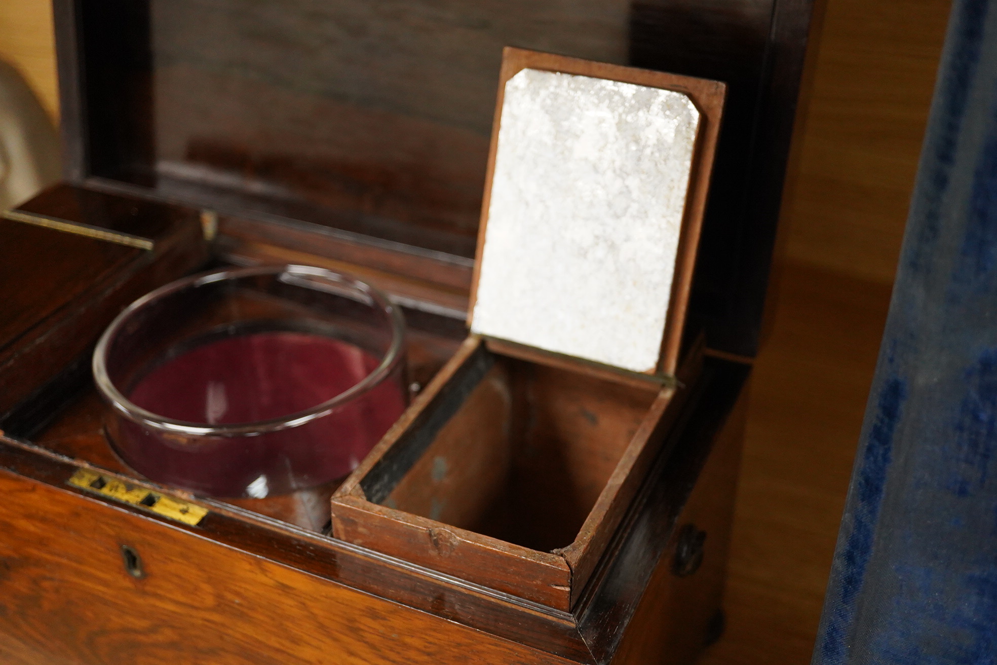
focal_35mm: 45
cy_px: 332
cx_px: 498
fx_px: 1246
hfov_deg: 43.6
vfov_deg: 29.9
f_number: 3.5
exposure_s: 1/200
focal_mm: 30
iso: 2500
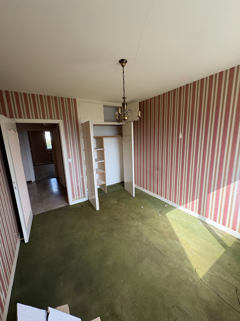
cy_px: 160
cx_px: 120
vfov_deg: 102.1
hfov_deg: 85.7
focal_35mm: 14
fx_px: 129
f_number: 2.2
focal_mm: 2.22
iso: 80
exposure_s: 1/99
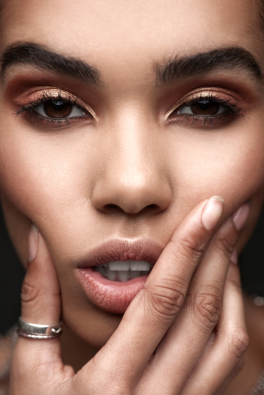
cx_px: 132
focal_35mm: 105
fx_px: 1155
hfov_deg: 13.0
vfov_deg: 19.5
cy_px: 198
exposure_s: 1/125
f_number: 7.1
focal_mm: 105
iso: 100
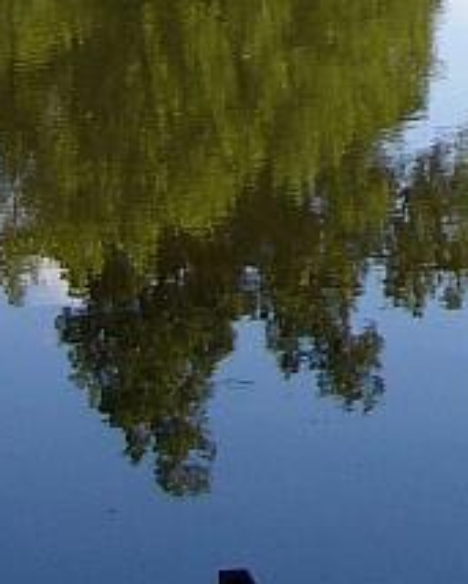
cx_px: 627
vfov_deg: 11.1
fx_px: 2833
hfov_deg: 9.3
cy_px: -417
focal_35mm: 164
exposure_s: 1/250
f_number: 2.8
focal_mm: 5.8
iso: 80
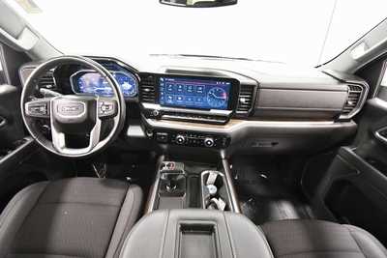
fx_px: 161
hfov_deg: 100.4
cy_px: 129
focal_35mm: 15
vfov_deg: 77.4
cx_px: 194
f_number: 4.5
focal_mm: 10
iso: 4500
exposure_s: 1/60
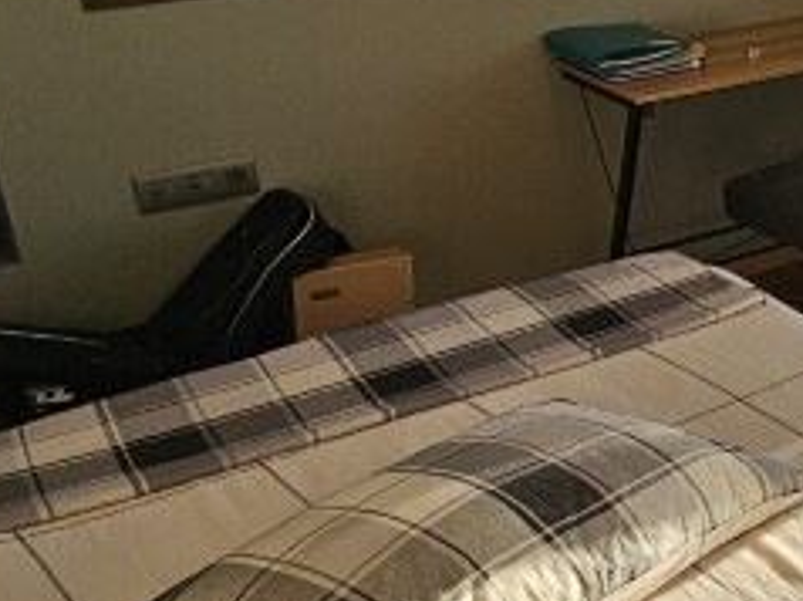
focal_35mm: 56
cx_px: 1090
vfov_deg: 26.0
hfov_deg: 27.6
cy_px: 219
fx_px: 1298
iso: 50
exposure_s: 1/405
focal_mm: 2.2
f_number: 2.2
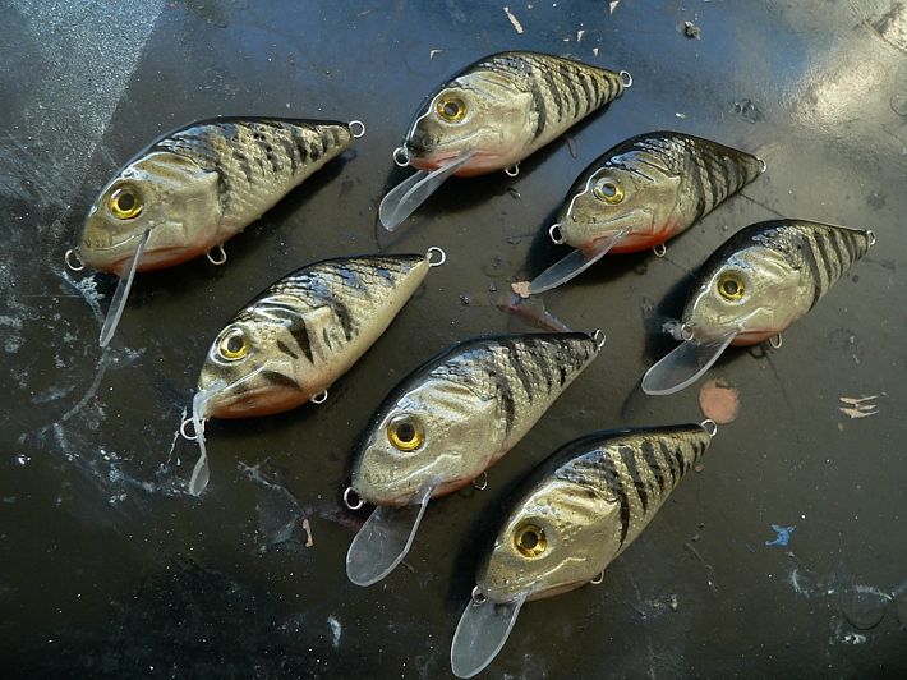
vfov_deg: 39.6
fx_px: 943
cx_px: 454
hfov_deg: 51.4
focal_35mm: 36
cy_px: 340
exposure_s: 1/60
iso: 100
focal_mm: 6
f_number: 2.8
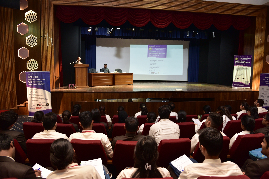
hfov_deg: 73.7
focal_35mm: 24
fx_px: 179
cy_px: 90
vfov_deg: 53.2
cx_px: 134
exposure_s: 1/50
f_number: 5
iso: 800
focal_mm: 24
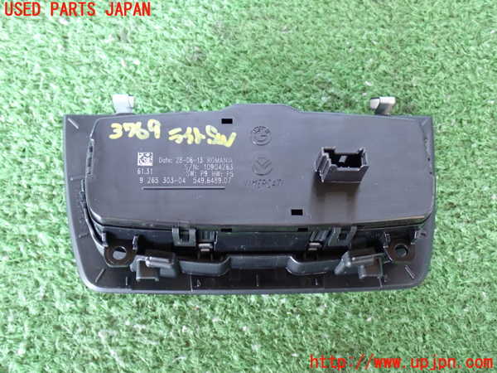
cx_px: 248
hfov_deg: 42.9
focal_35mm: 44
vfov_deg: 32.9
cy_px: 186
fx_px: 632
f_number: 2.9
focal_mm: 7.84
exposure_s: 1/25
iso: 800
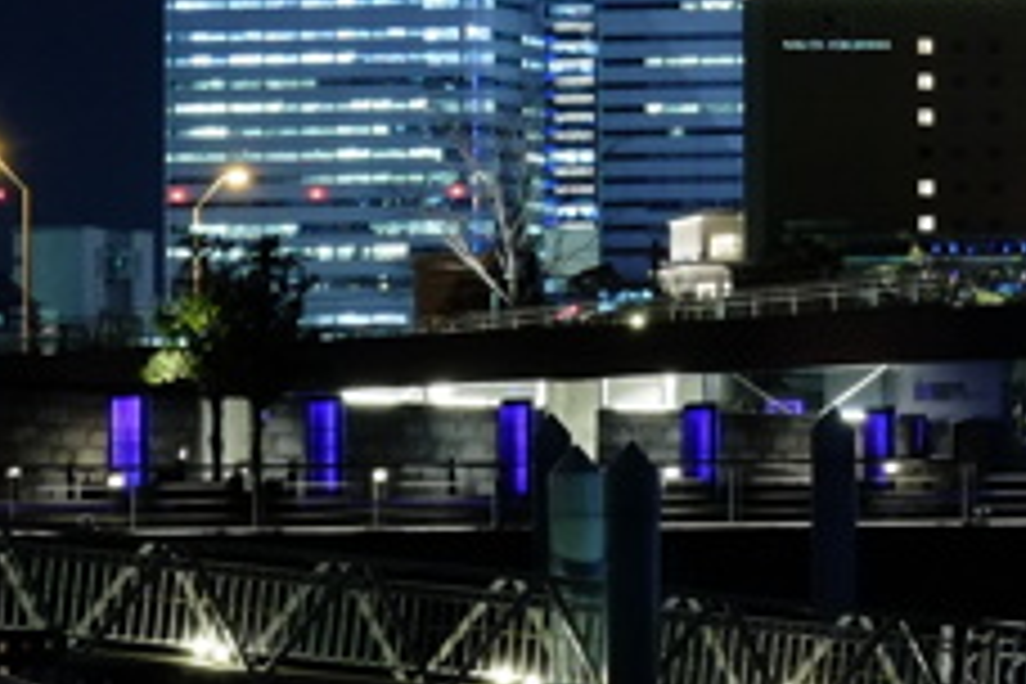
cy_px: 40
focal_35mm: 251
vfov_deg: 5.5
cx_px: 1192
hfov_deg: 8.1
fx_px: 7153
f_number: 8
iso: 800
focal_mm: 37.4
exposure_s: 1.6
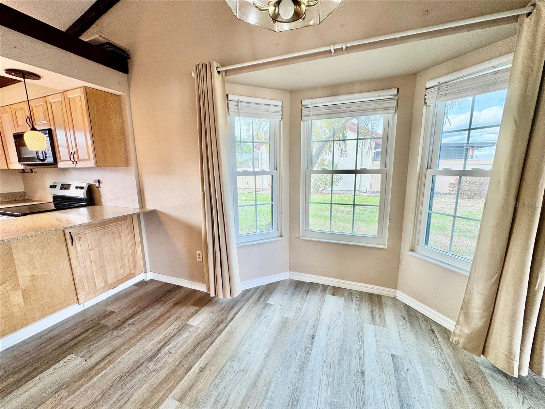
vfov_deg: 85.7
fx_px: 220
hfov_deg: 102.1
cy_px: 204
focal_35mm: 14
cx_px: 272
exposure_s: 1/120
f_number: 2.2
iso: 80
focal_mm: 2.22
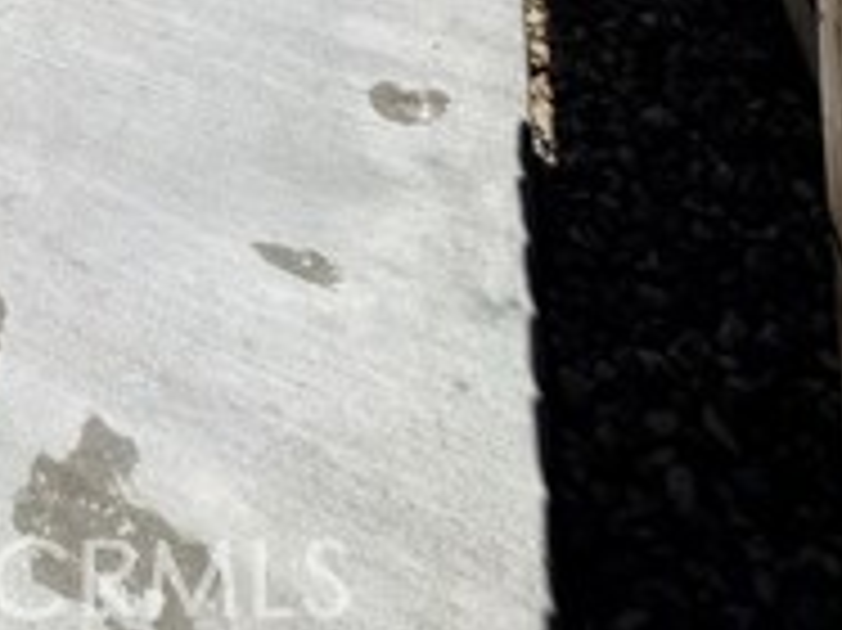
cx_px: -203
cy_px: -796
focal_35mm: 48
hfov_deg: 32.0
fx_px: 1167
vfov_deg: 16.4
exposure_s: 1/4292
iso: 50
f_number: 2.2
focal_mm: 2.22
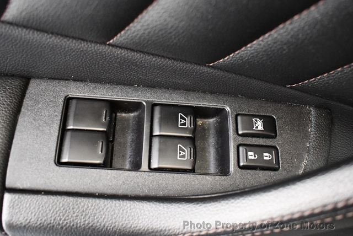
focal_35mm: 36
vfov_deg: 36.9
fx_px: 353
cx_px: 176
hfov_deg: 53.1
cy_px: 118
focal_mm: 18
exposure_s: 1/60
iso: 3600
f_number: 3.5
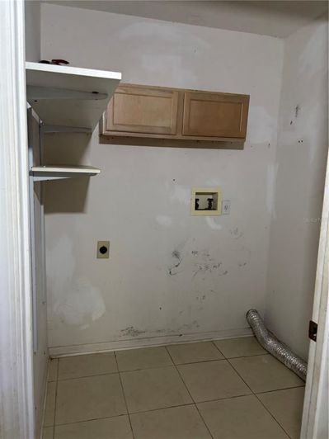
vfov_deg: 67.3
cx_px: 164
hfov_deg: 53.1
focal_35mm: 26
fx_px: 329
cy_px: 220
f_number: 1.6
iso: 400
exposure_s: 1/60
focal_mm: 5.96
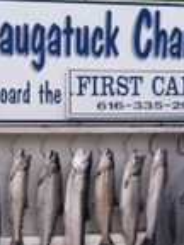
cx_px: 92
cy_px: 264
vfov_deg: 14.8
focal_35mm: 130
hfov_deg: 11.4
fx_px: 921
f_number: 2.8
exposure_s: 1/476
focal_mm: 3.85
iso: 80
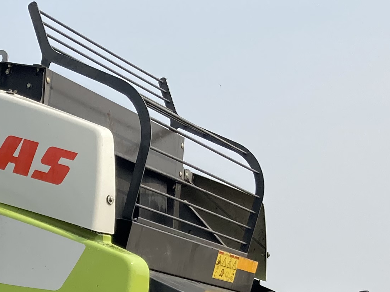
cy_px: 461
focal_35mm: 103
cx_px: -21
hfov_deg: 18.5
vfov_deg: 13.4
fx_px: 1160
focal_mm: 3.99
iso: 20
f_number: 1.8
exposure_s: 1/1799
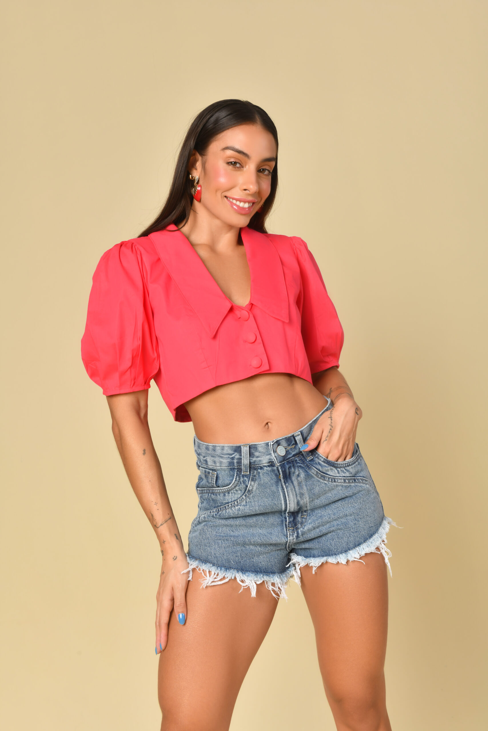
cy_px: 366
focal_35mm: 45
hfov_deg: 29.9
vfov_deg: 43.6
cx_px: 244
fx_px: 915
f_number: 9
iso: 320
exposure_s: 1/200
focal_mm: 45
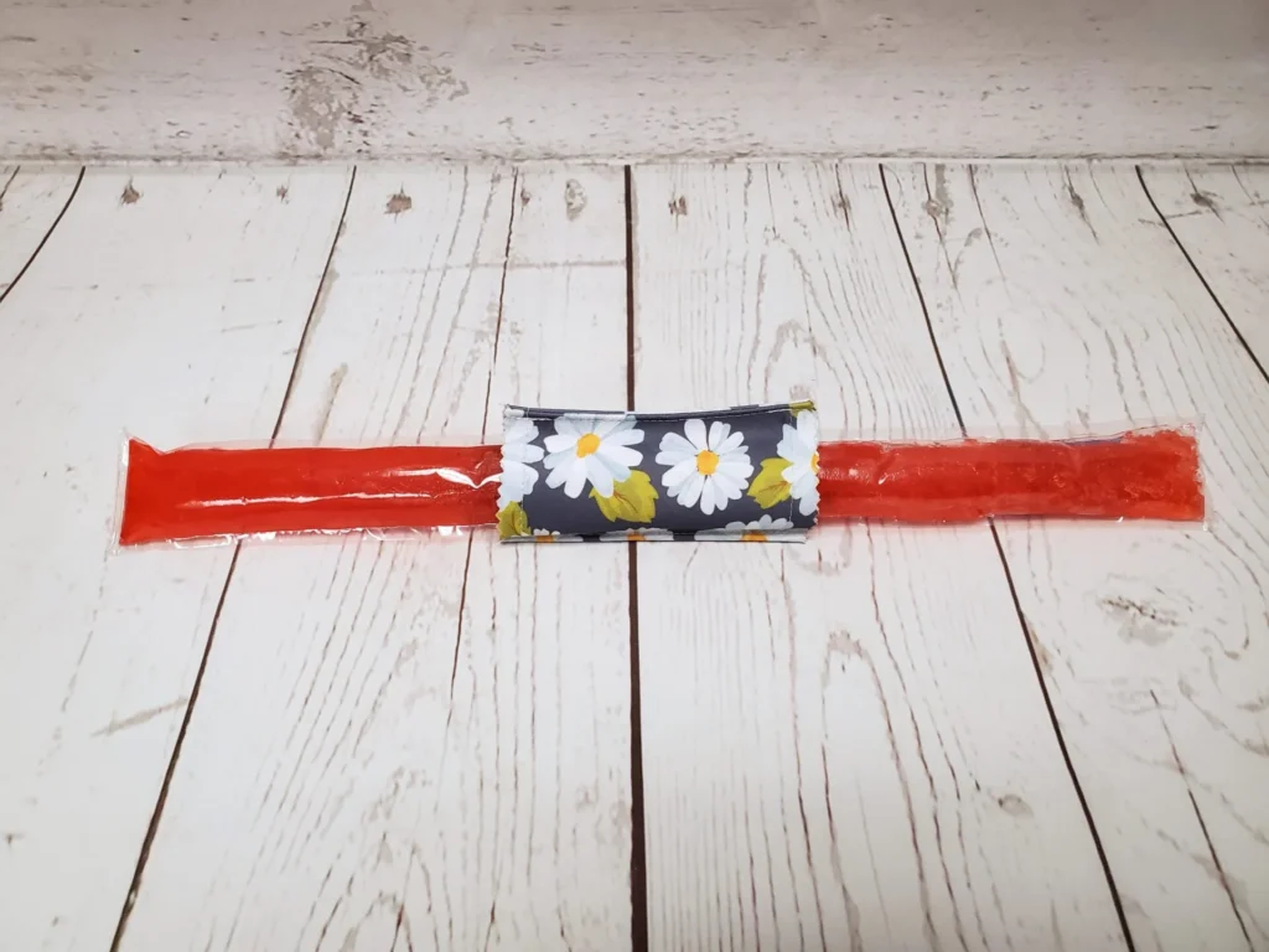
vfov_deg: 53.1
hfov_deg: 67.3
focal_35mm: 26
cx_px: 634
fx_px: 953
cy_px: 476
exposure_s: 1/120
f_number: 2.4
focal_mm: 4.3
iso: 200
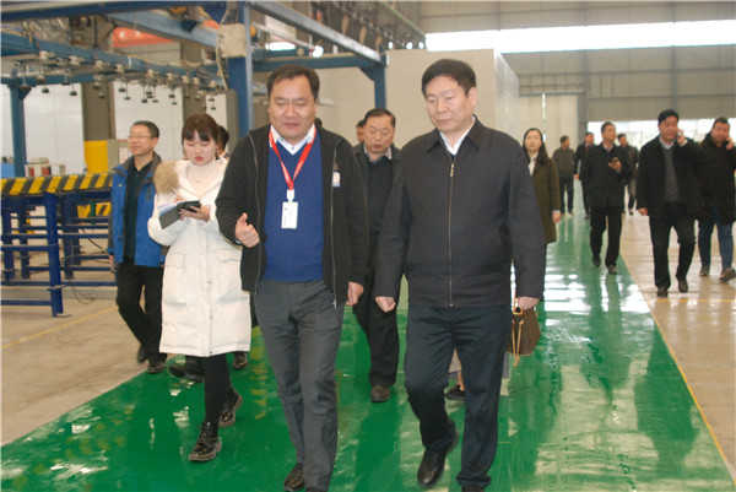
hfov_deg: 46.4
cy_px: 246
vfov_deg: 31.9
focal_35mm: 42
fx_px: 859
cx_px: 368
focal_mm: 28
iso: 1000
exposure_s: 1/60
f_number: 5
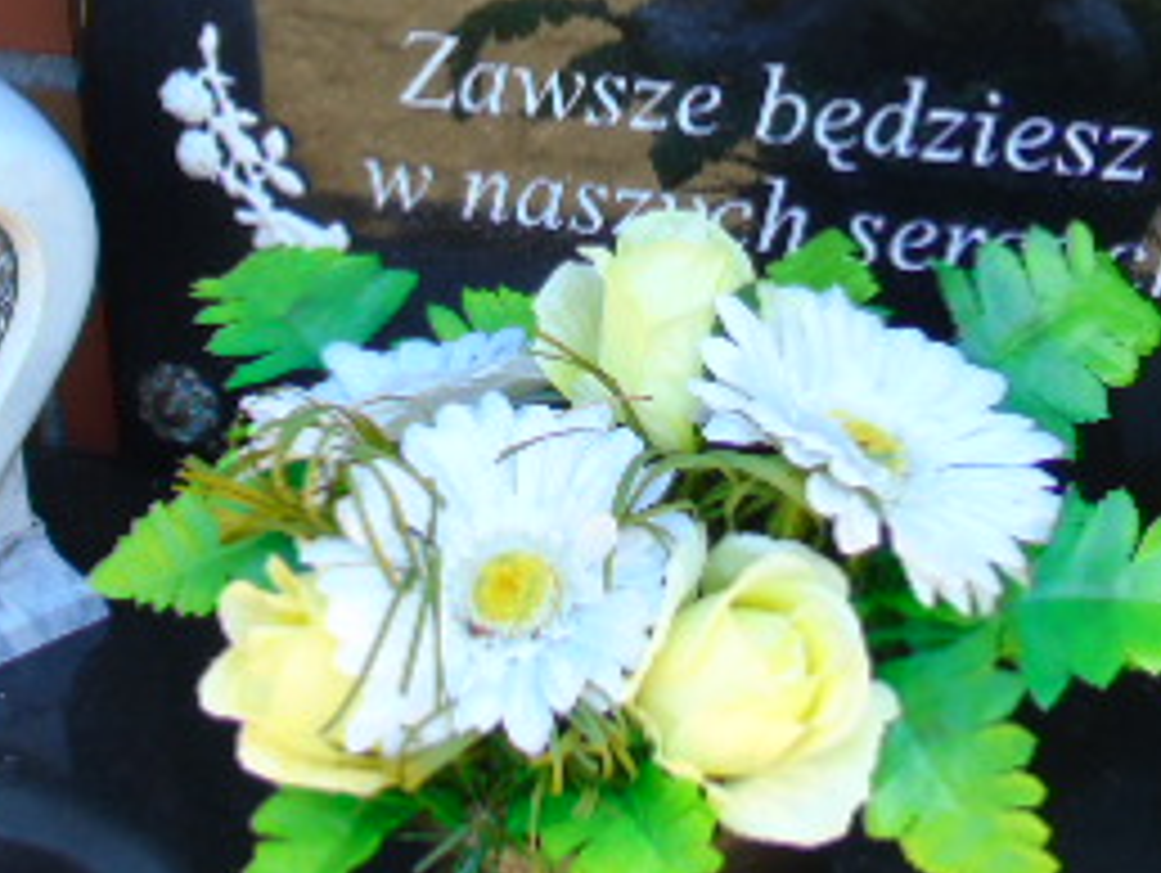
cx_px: 652
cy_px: -153
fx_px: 3827
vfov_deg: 12.7
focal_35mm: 114
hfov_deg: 17.2
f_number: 4.1
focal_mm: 8.2
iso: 80
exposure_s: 1/60
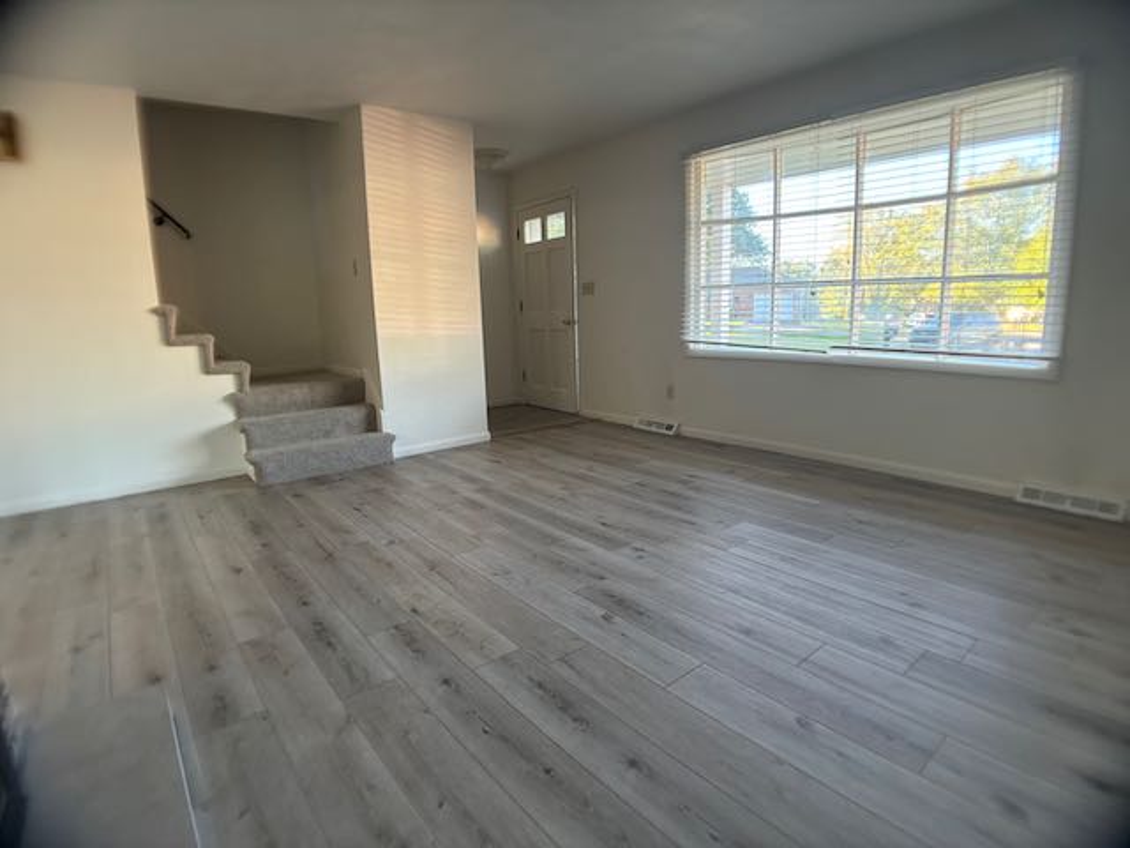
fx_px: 849
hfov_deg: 67.3
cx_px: 565
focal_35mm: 26
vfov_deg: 53.1
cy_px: 424
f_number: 1.6
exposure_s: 1/85
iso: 125
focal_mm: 5.96
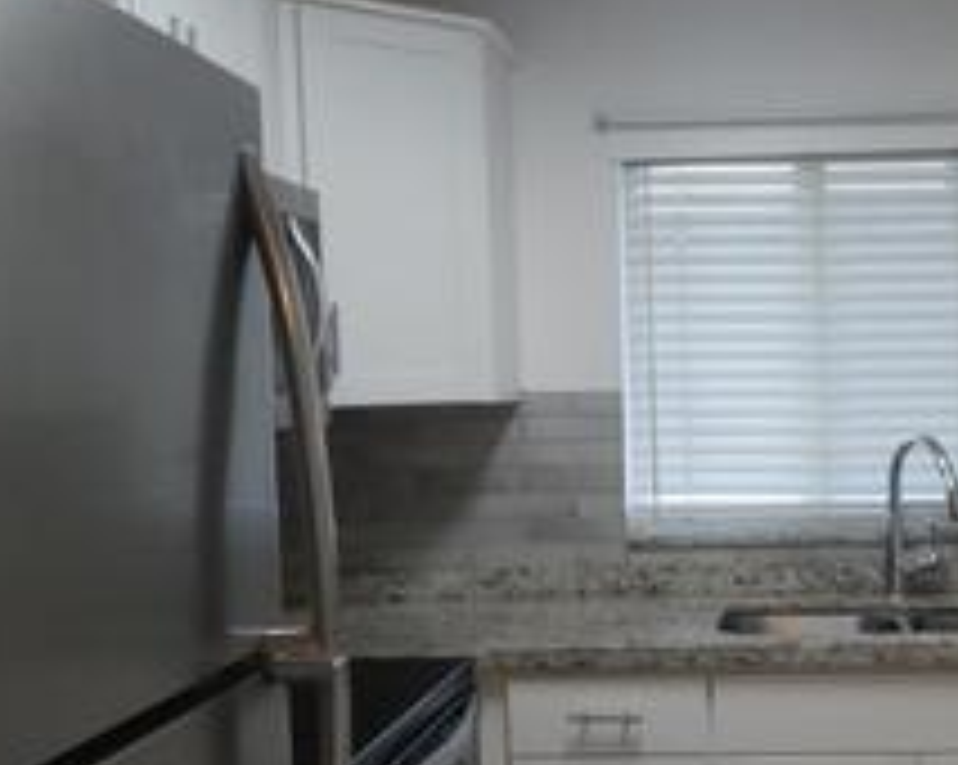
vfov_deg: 34.0
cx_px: 693
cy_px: 472
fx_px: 1246
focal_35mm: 44
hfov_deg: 41.1
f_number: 3.3
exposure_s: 1/60
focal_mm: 4.3
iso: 500
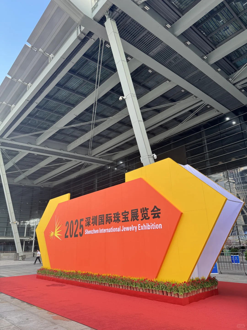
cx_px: 124
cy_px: 165
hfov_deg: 56.8
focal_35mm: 24
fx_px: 228
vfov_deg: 71.6
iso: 64
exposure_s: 1/200
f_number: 1.78
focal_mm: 6.76
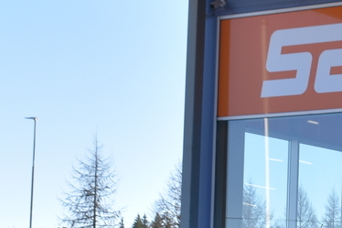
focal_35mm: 156
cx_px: 435
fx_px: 1481
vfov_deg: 8.6
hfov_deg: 12.8
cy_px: 345
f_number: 8
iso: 200
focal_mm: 24
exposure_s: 1/350
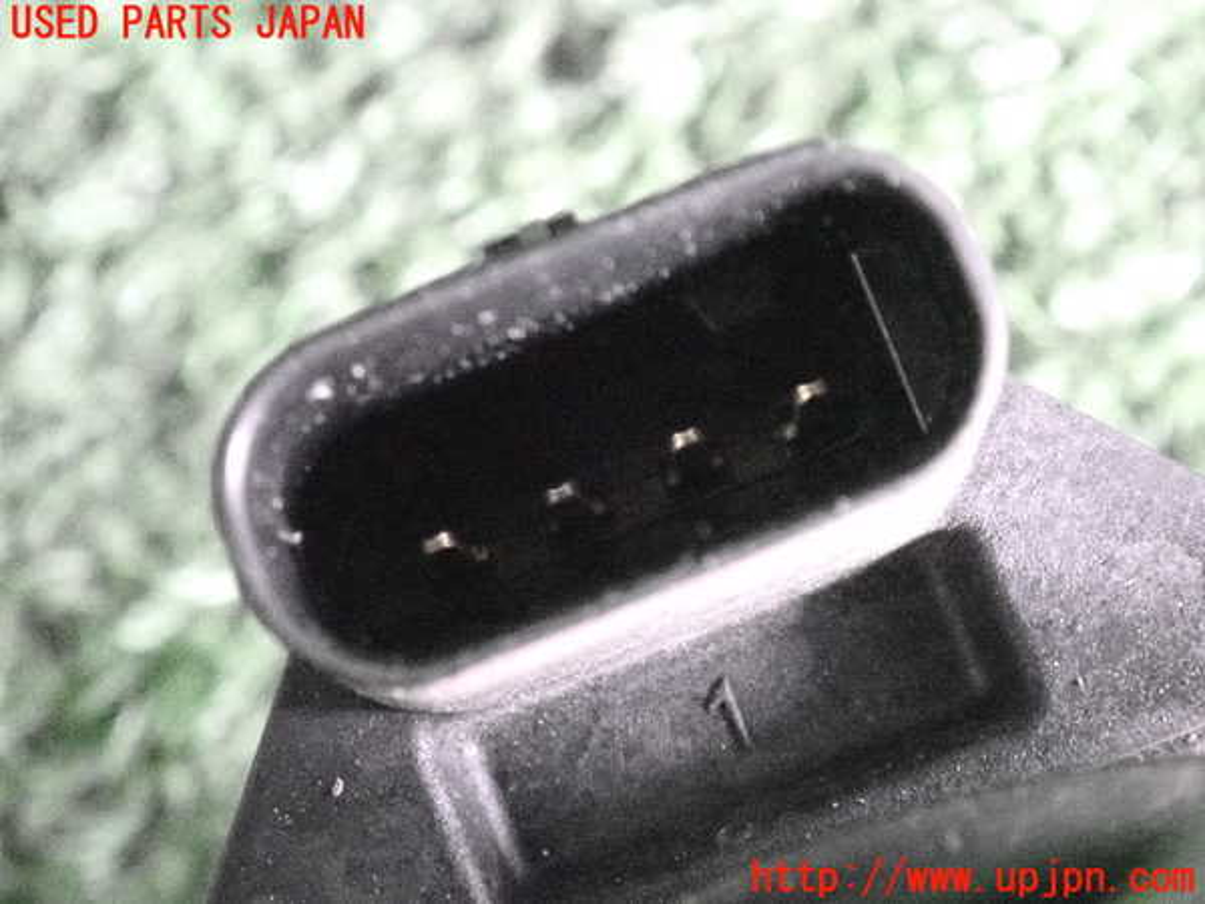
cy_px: 452
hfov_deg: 19.6
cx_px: 602
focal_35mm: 100
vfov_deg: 14.8
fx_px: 3481
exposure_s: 1/125
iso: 12800
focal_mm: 18
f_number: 4.9
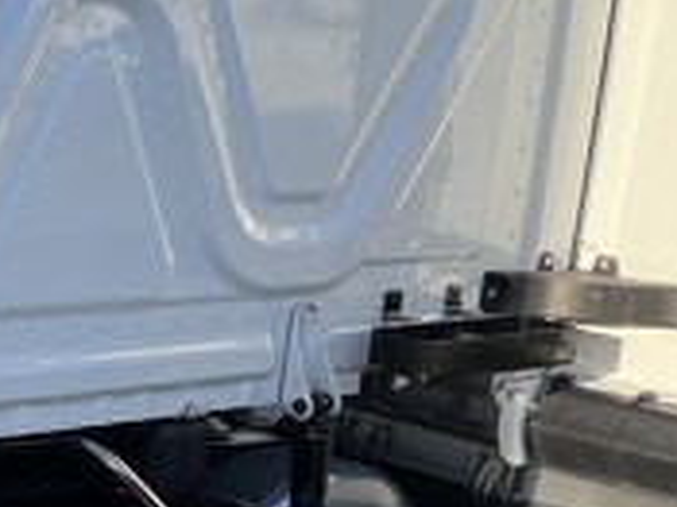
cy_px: 399
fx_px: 1739
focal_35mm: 89
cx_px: -58
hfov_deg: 21.0
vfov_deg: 16.5
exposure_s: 1/2083
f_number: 1.5
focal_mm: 5.7
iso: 50
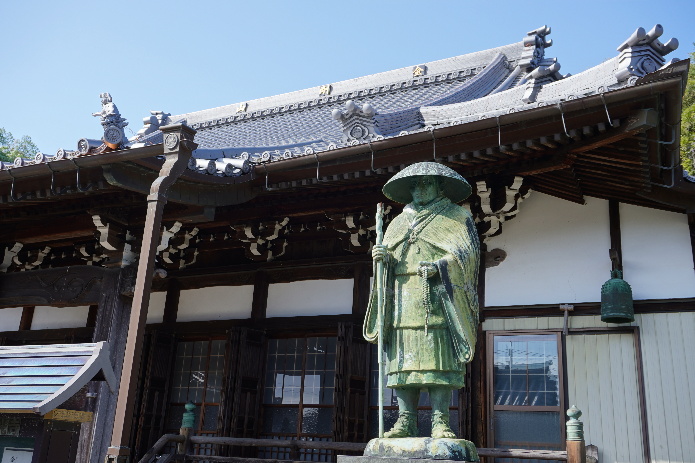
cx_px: 348
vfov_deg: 36.9
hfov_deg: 53.1
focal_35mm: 36
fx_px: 695
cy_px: 232
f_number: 6.3
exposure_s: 1/160
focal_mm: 24
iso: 100
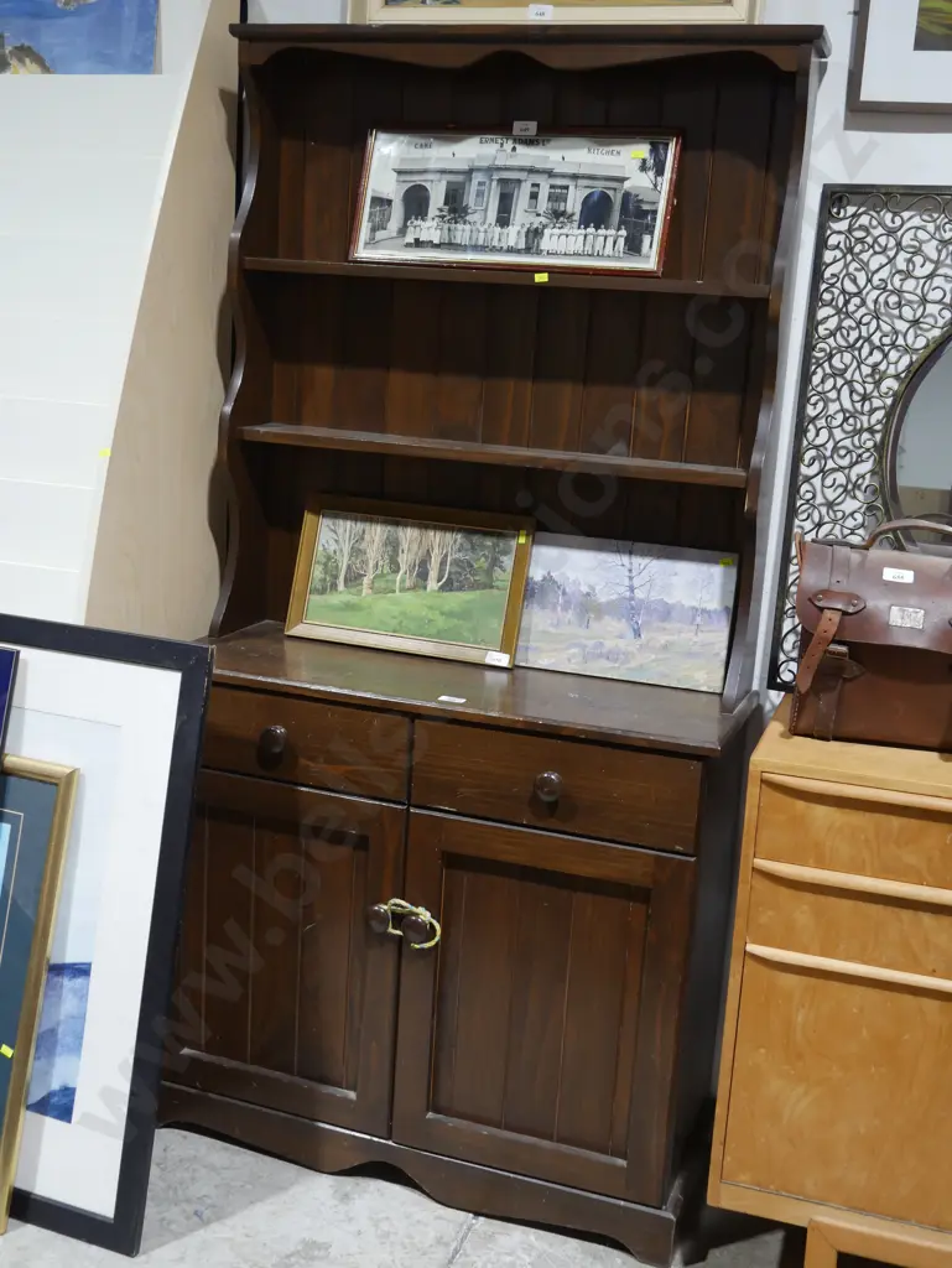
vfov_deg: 46.8
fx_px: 1466
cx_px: 476
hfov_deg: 36.0
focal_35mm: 40
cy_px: 634
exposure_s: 1/60
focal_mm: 20
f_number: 4.4
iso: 640
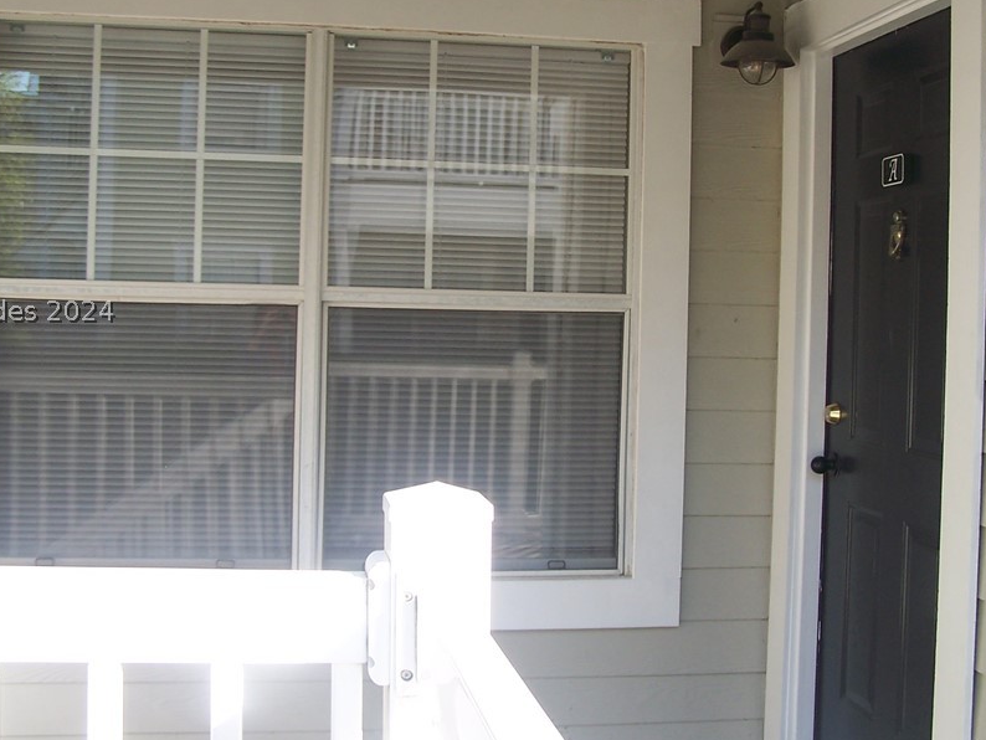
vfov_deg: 29.6
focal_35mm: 49
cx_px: 563
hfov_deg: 38.8
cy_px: 310
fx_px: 1396
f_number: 2.8
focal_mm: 6.3
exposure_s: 1/180
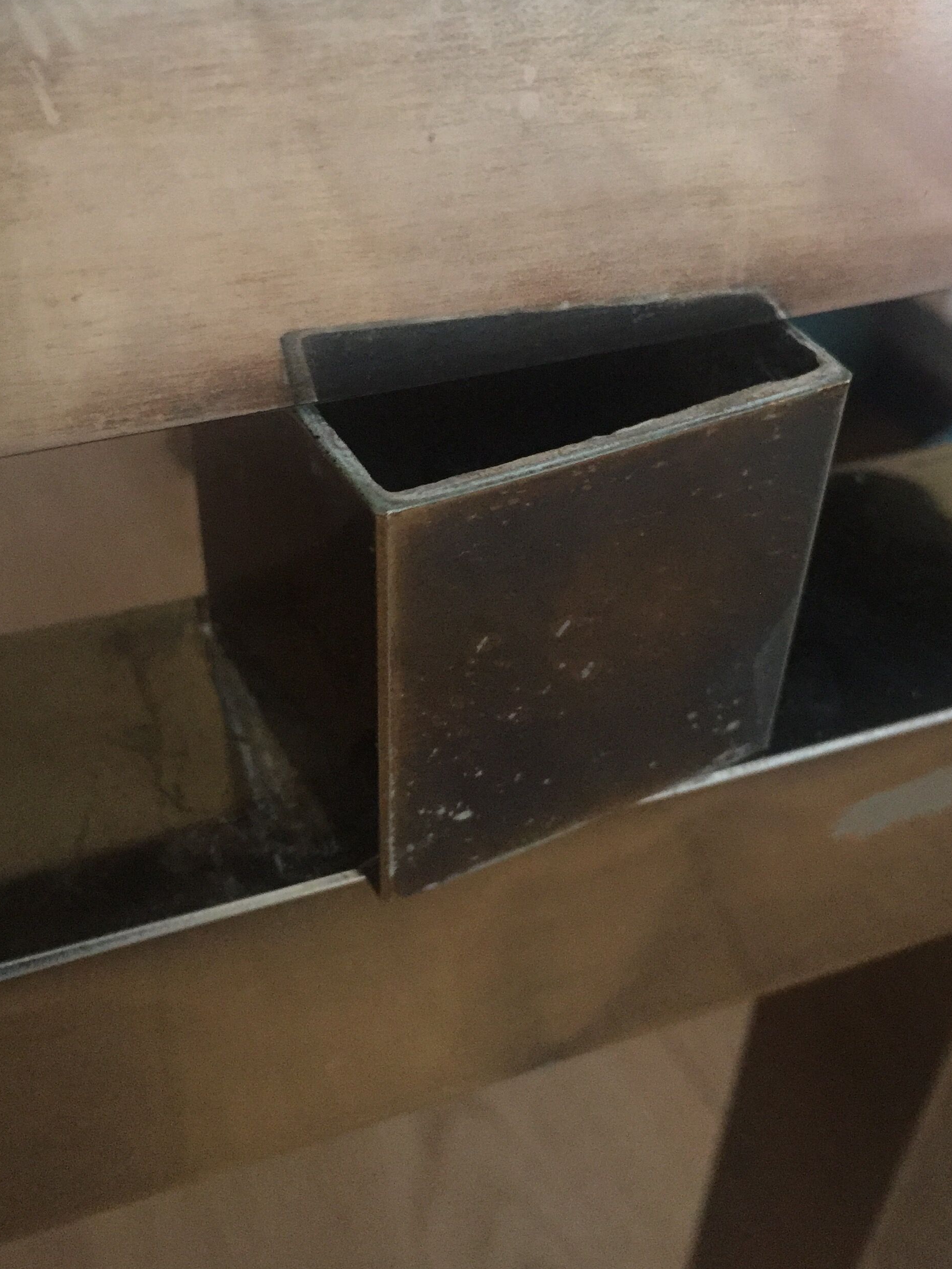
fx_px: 1394
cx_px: 539
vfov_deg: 49.0
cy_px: 599
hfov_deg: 37.7
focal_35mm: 38
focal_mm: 4.15
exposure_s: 1/17
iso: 500
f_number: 2.2
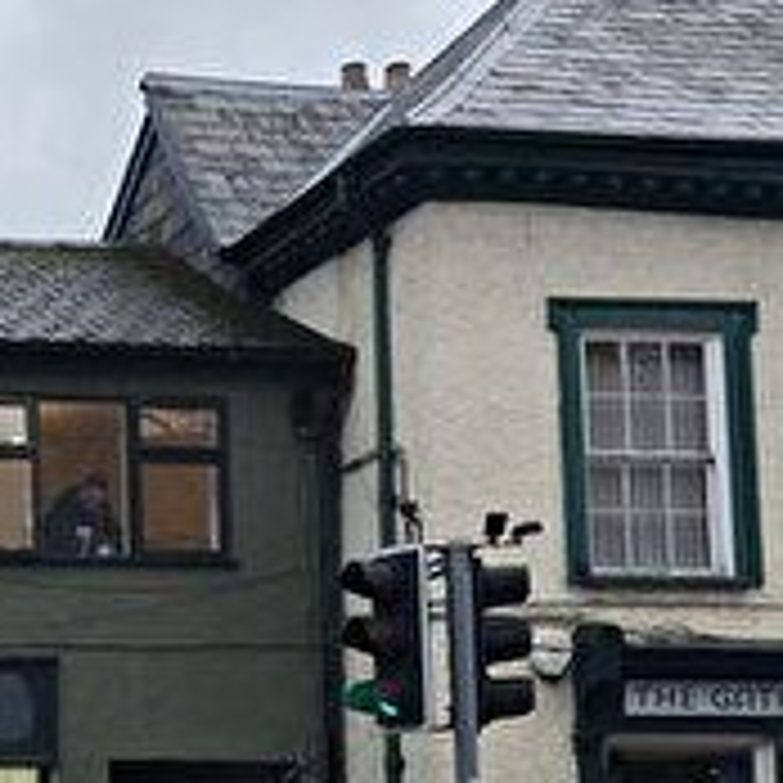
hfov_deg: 19.0
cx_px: -328
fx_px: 2098
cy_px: 637
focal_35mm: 82
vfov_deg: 20.9
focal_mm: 6.3
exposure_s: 1/100
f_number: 1.7
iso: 50
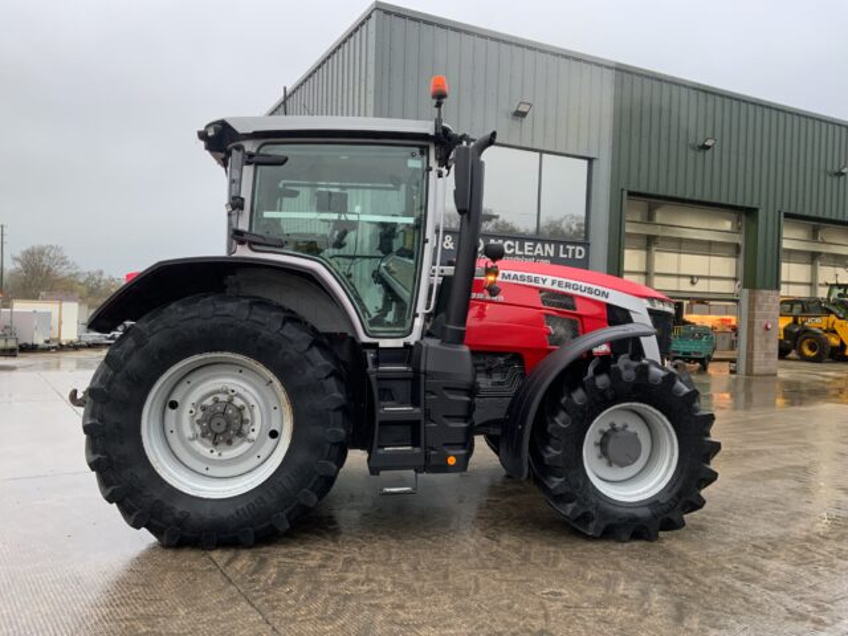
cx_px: 424
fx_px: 710
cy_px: 318
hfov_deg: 61.7
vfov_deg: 48.2
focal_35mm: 29
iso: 80
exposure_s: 1/60
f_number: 1.8
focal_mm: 3
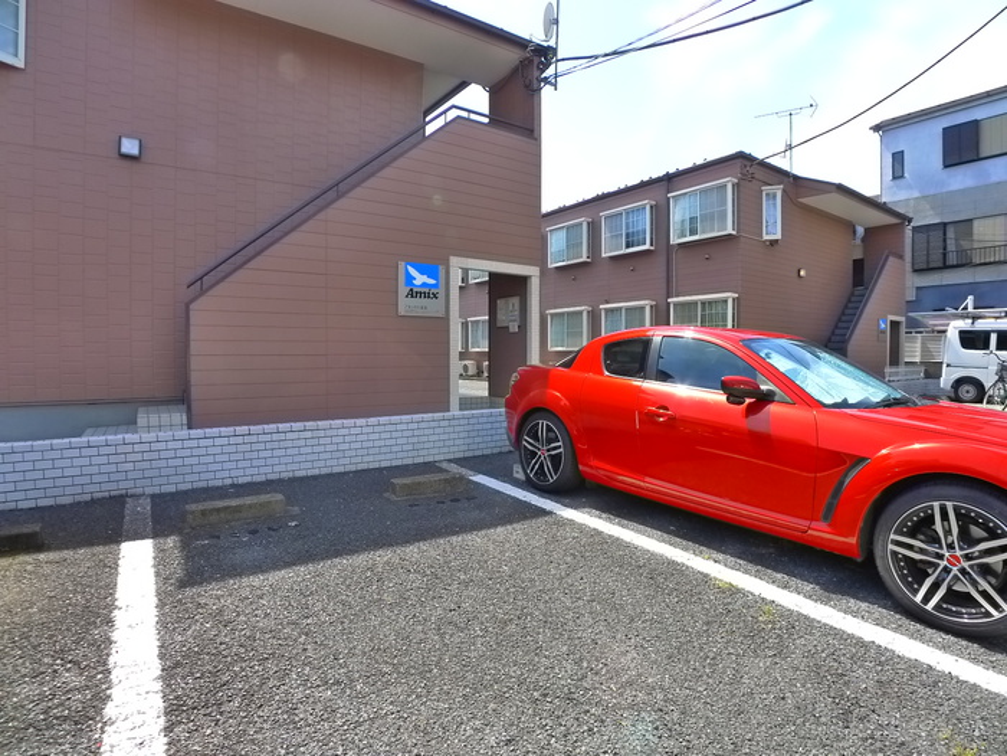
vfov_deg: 56.8
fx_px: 698
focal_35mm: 24
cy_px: 378
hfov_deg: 71.6
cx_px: 504
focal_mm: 5.1
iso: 400
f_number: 3.5
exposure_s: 1/400
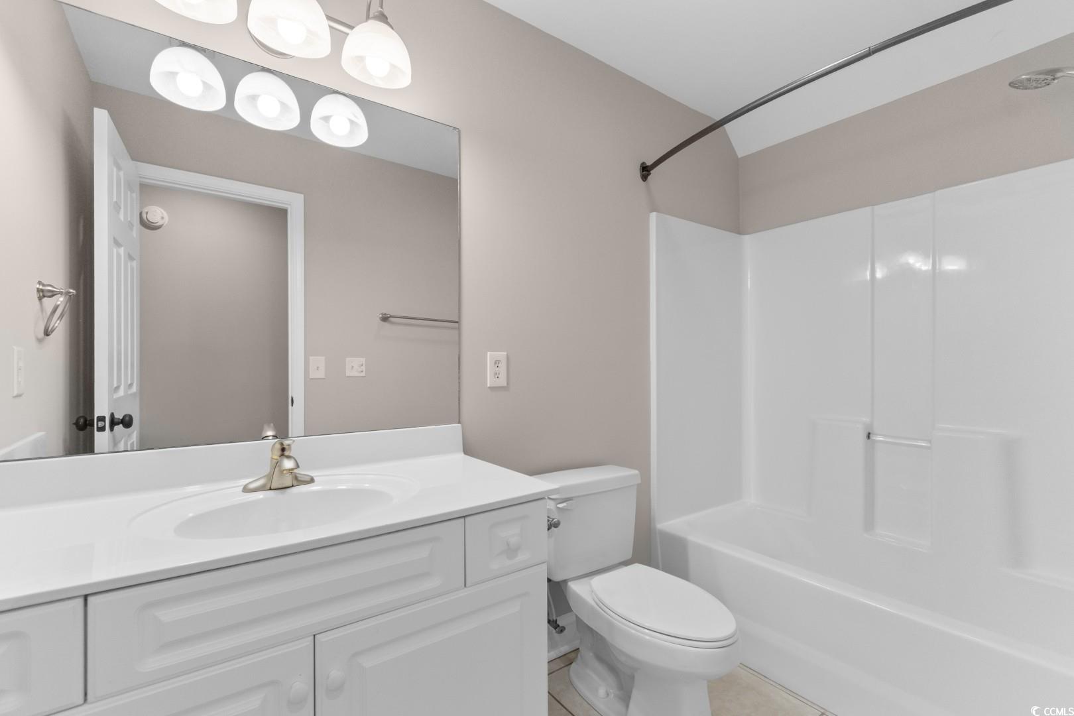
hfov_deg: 100.4
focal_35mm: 15
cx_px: 537
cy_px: 358
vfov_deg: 77.3
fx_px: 447
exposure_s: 1/2
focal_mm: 10
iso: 100
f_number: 4.5
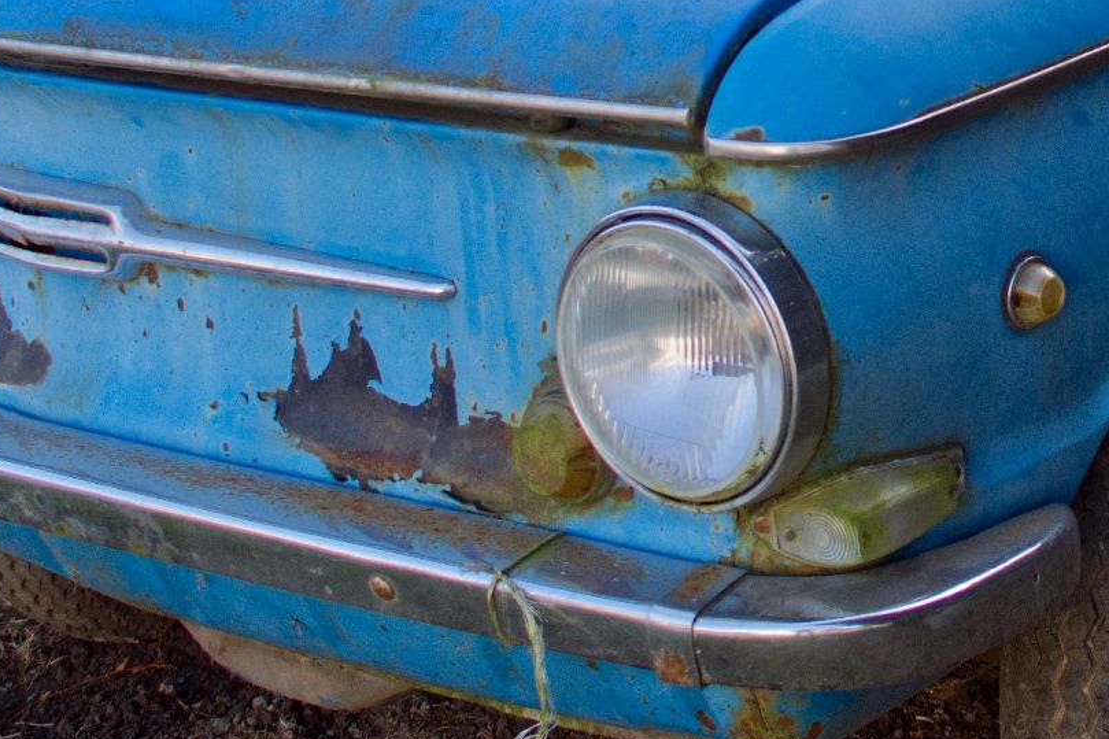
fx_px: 2741
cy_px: -34
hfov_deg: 22.3
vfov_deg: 15.0
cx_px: 1021
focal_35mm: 89
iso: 400
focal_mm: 20
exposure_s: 1/400
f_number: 4.5
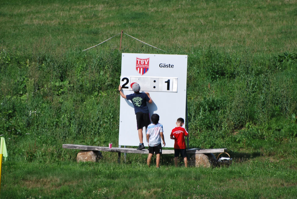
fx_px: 3717
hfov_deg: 4.6
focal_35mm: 450
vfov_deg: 3.1
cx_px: 148
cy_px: 100
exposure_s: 1/1000
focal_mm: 300
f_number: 5.6
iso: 160
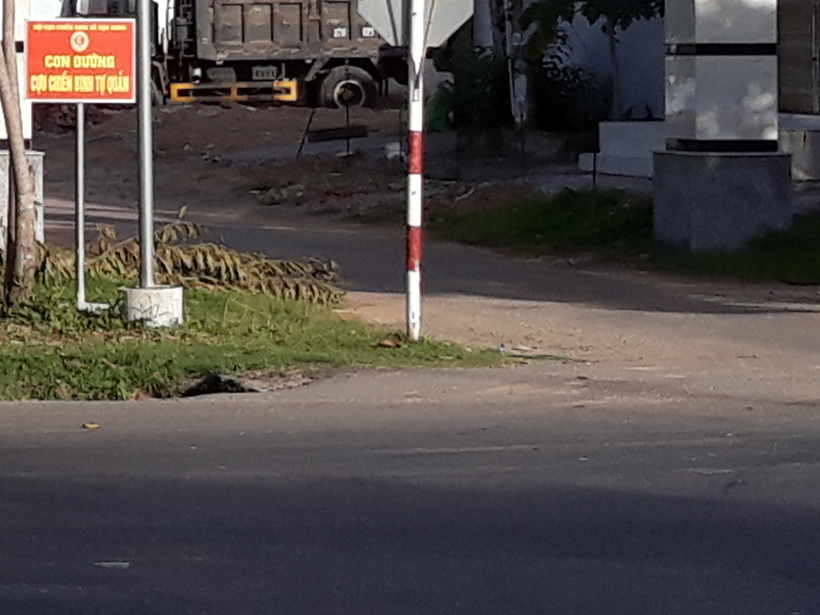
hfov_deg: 23.9
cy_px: -24
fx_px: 1777
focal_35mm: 75
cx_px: -138
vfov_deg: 19.0
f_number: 1.7
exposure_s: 1/1718
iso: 40
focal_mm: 3.71
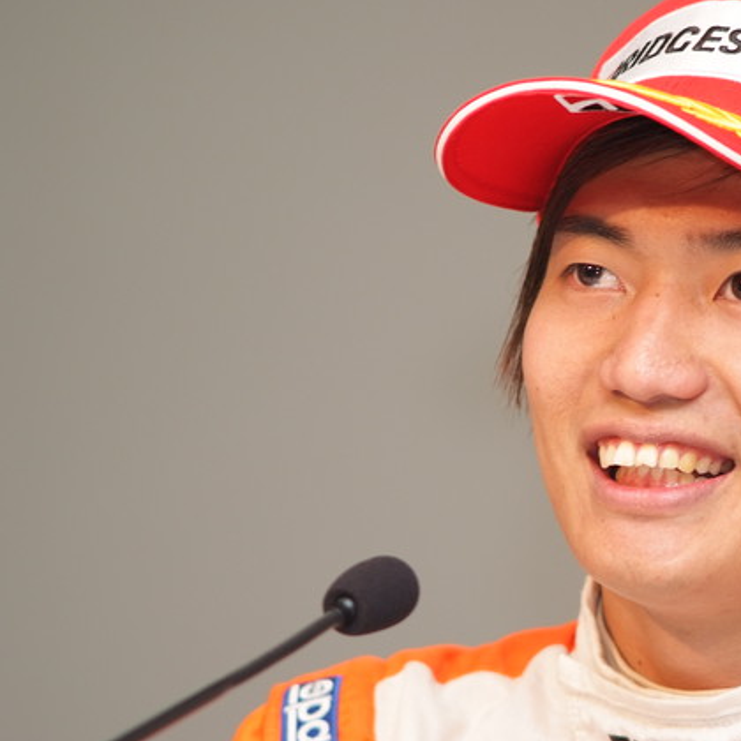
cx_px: 621
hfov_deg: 4.5
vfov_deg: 4.5
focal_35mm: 393
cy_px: 362
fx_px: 9518
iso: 400
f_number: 2.8
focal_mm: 180
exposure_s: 1/125
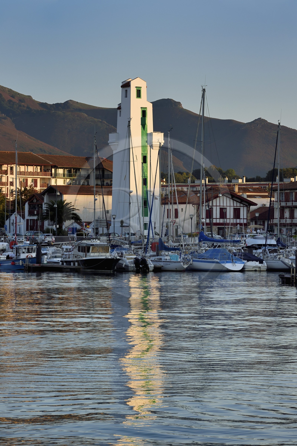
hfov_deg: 9.5
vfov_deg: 14.2
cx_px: 148
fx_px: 1796
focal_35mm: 145
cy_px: 223
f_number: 10
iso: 200
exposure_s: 1/250
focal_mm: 145
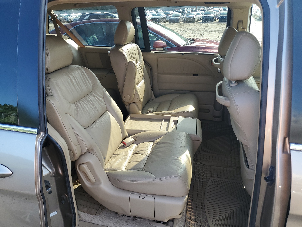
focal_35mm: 26
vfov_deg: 53.1
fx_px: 227
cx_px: 151
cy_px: 114
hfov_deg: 67.3
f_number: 1.5
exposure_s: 1/333
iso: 50
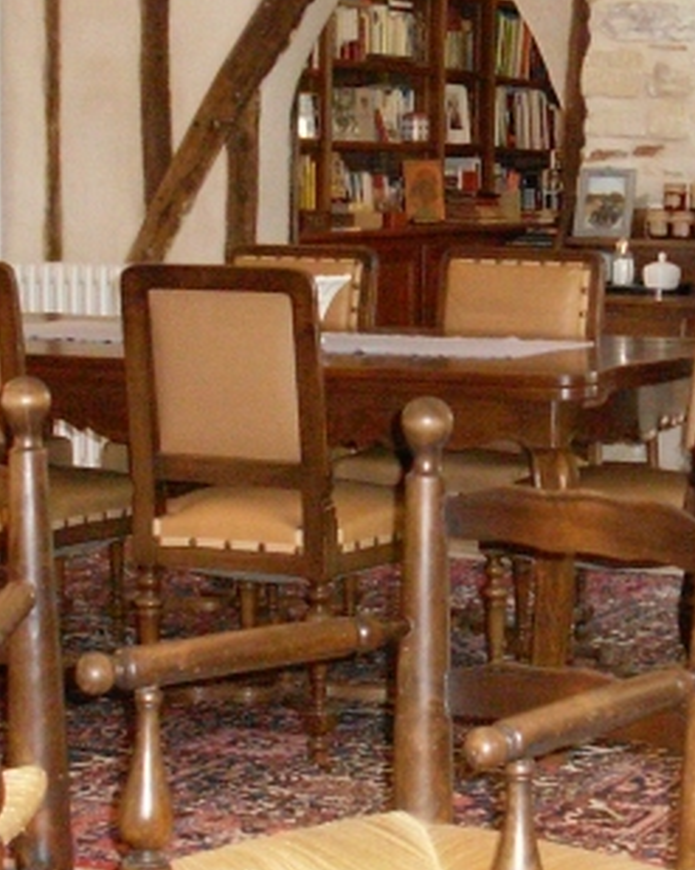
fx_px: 2470
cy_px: 434
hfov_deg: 15.7
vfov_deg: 20.0
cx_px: 732
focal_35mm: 96
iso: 400
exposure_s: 1/45
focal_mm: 6.3
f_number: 3
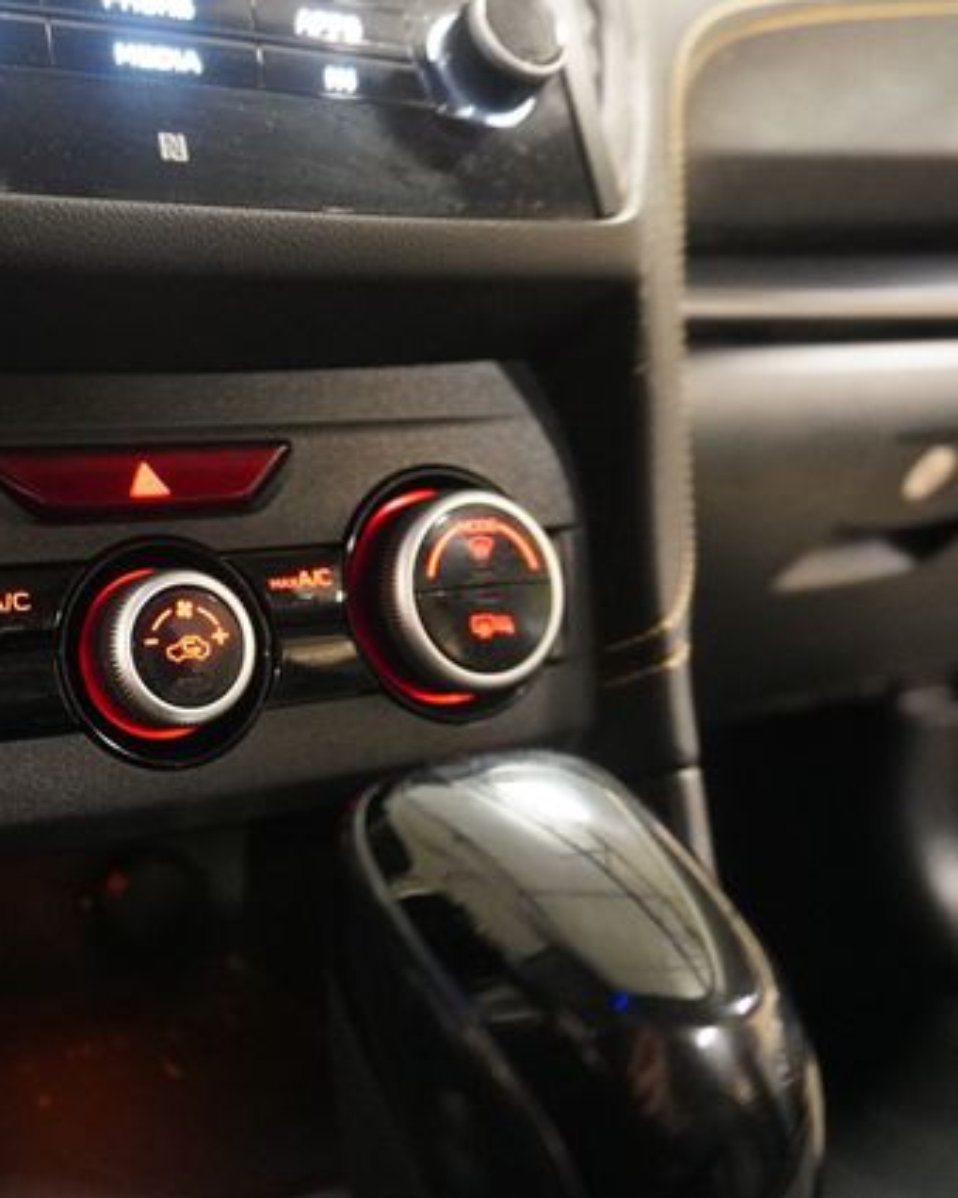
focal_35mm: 34
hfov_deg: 41.3
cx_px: 175
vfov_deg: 52.9
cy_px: 599
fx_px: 1205
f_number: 3.5
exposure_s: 1/25
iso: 6400
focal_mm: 16
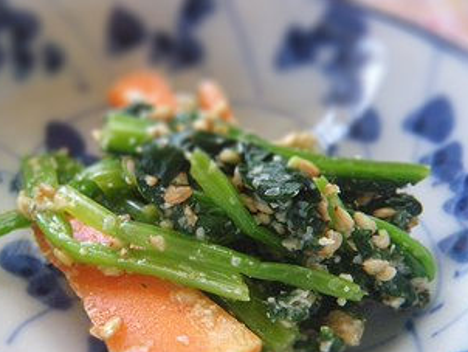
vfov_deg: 32.0
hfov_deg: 41.6
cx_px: 164
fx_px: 609
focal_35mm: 45
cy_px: 231
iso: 640
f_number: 3.8
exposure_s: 1/50
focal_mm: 6.1
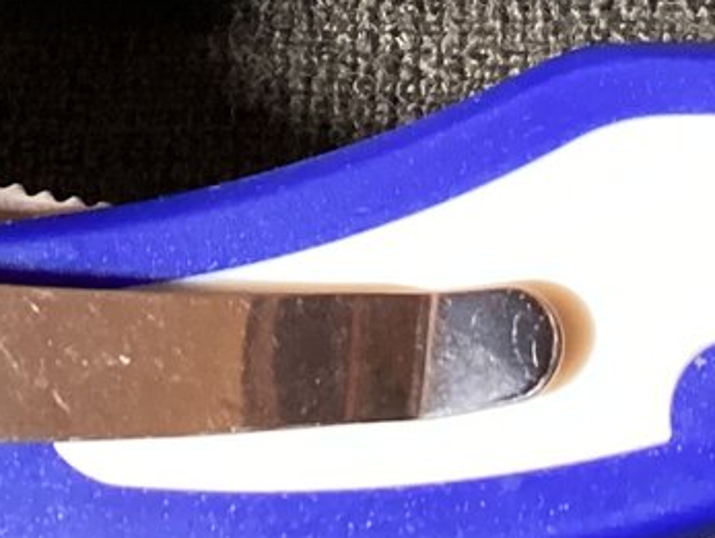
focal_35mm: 135
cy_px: -360
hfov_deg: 14.6
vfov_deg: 10.5
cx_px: 461
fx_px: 2791
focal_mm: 3.3
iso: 320
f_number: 2.4
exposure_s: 1/33
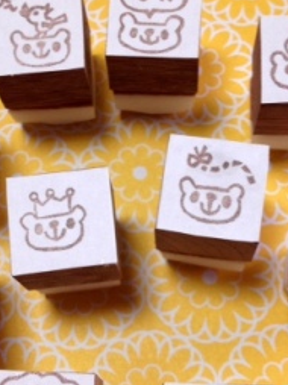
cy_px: 206
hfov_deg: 21.3
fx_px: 767
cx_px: 134
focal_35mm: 69
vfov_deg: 28.2
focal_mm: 4.28
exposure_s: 1/20
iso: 80
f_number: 2.4
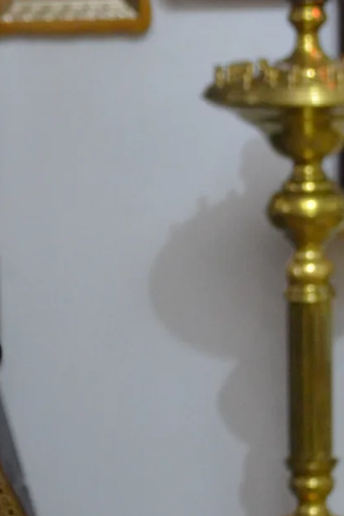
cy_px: 344
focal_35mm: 180
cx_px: -278
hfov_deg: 7.4
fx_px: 2581
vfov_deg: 11.4
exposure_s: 1/60
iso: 1400
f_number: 4.5
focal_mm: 29
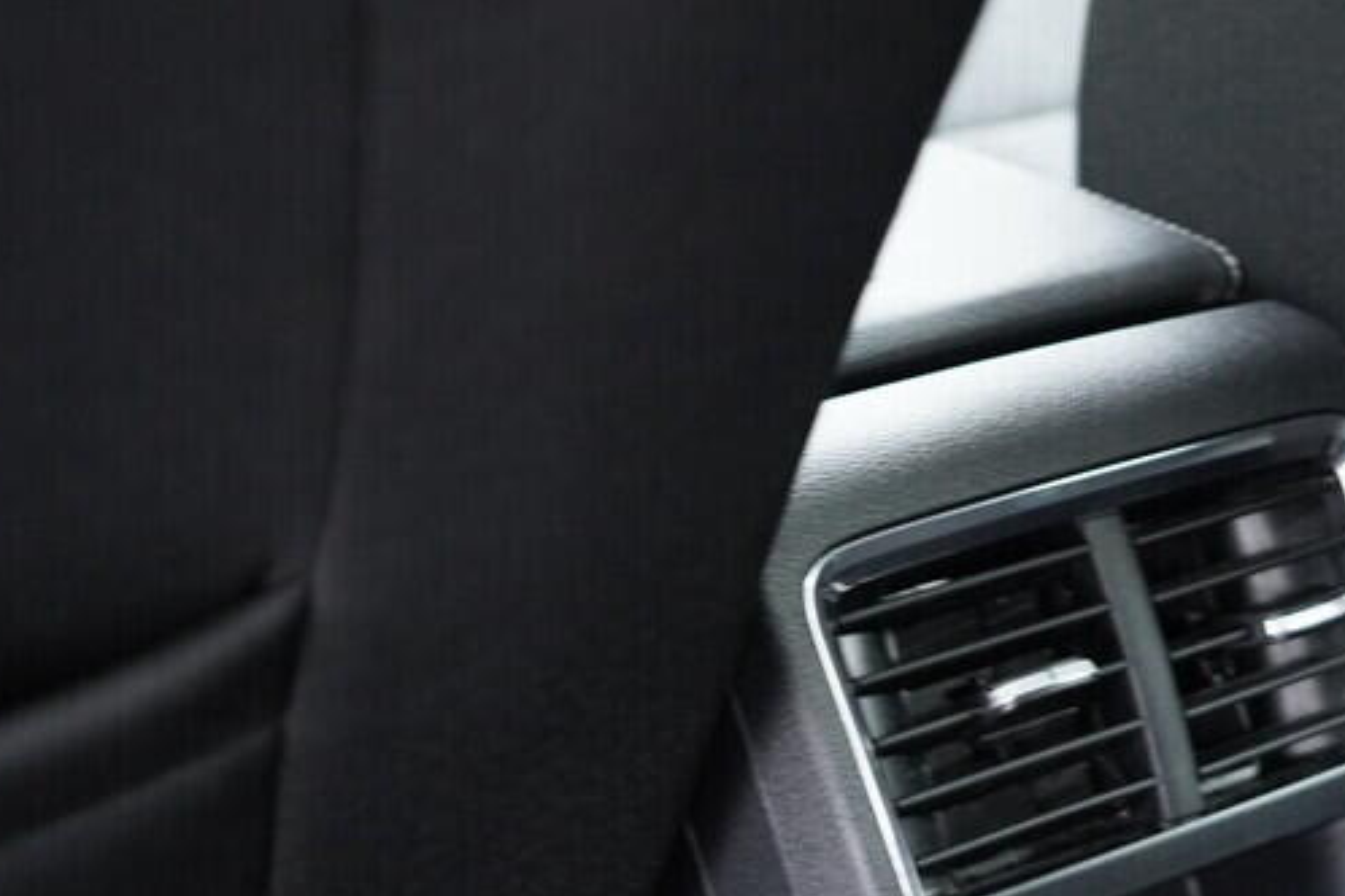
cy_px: 919
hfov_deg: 26.9
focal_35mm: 74
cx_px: 1040
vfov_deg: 17.9
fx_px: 2765
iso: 1600
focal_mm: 24
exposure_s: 1/40
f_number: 2.8
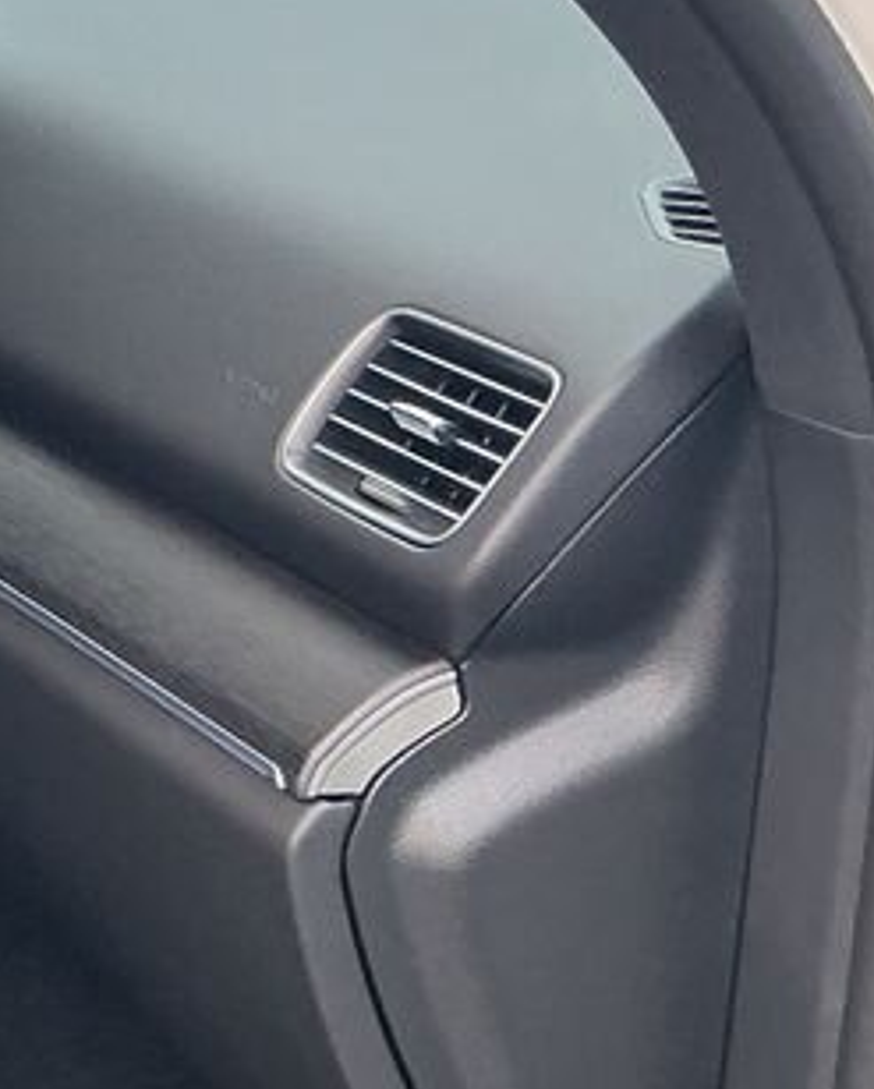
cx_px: -863
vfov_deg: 20.4
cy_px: 523
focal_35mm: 94
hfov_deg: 13.9
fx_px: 3035
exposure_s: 1/60
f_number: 1.8
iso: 64
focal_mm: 3
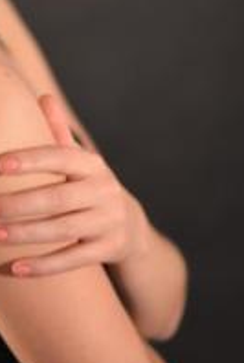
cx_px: -9
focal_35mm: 126
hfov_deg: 10.8
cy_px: 55
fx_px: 1274
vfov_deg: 16.1
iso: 320
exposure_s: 1/30
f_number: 1.8
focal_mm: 50
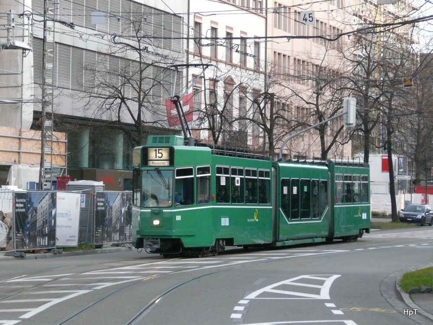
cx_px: 216
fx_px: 1839
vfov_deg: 10.1
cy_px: 162
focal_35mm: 147
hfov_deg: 13.4
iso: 640
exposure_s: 1/250
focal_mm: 24.2
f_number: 3.6
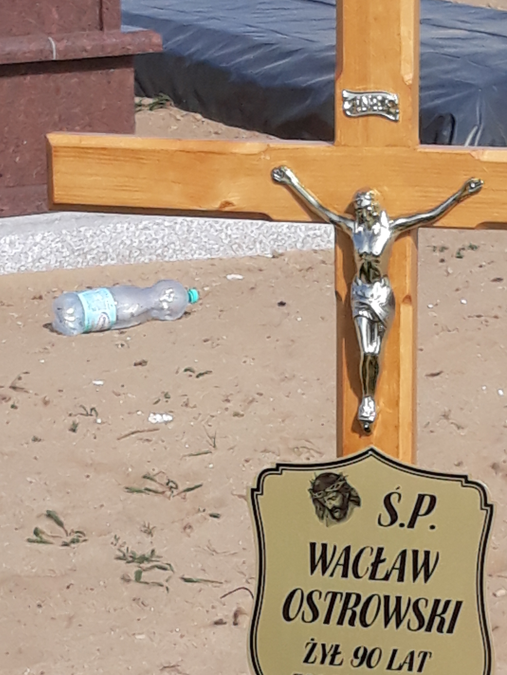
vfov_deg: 36.9
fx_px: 976
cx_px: 327
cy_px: 539
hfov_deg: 29.0
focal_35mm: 50
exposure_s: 1/2342
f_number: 1.7
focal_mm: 3.71
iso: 40
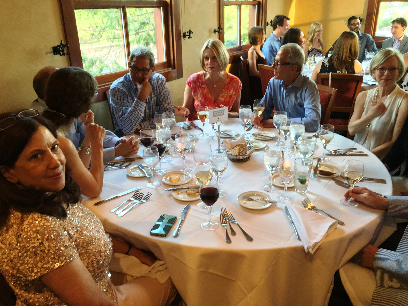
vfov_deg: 46.8
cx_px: 207
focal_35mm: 30
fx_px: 354
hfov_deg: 60.0
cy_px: 156
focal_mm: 4.15
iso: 160
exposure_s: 1/30
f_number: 2.2
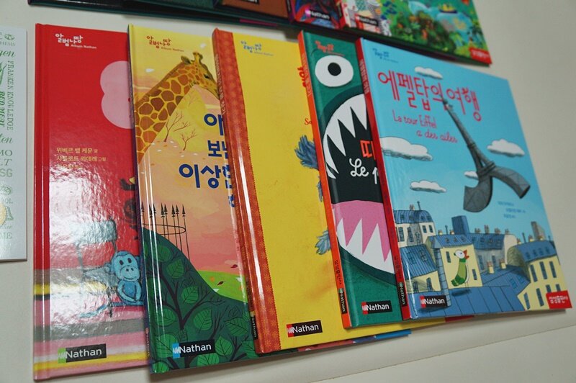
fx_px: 480
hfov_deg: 62.0
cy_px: 192
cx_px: 288
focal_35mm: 30
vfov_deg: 43.5
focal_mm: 20
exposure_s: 1/60
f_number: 4
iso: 500
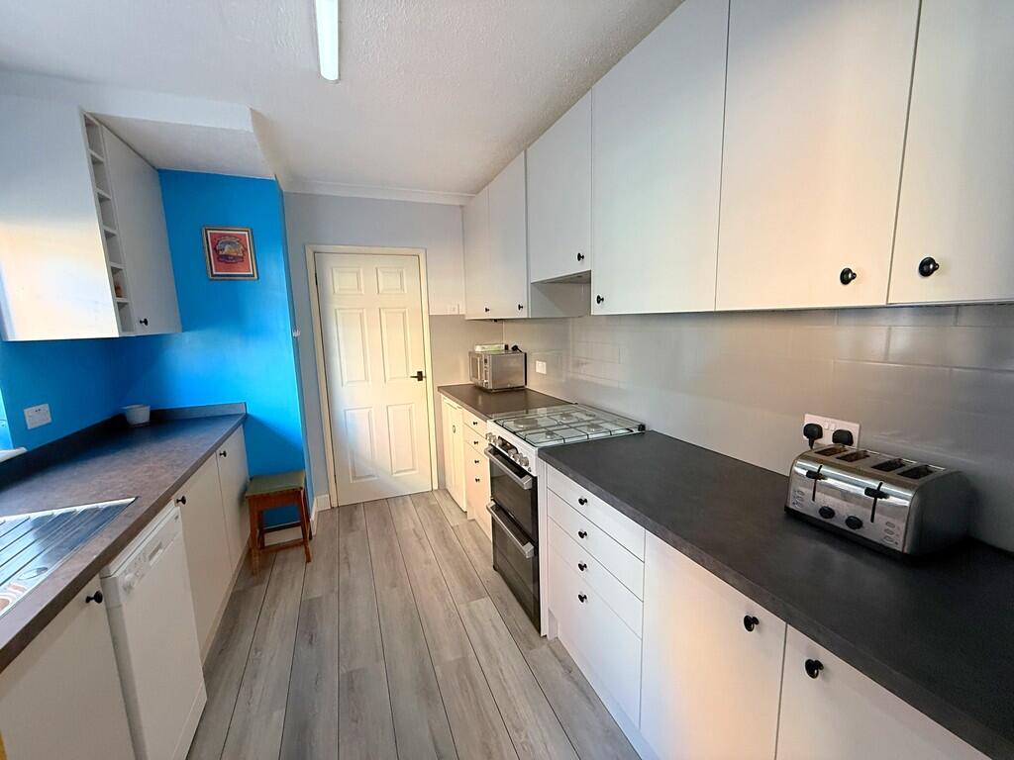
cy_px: 380
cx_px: 507
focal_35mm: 14
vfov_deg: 85.7
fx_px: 410
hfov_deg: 102.1
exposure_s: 1/50
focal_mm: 2.22
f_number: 2.2
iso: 320
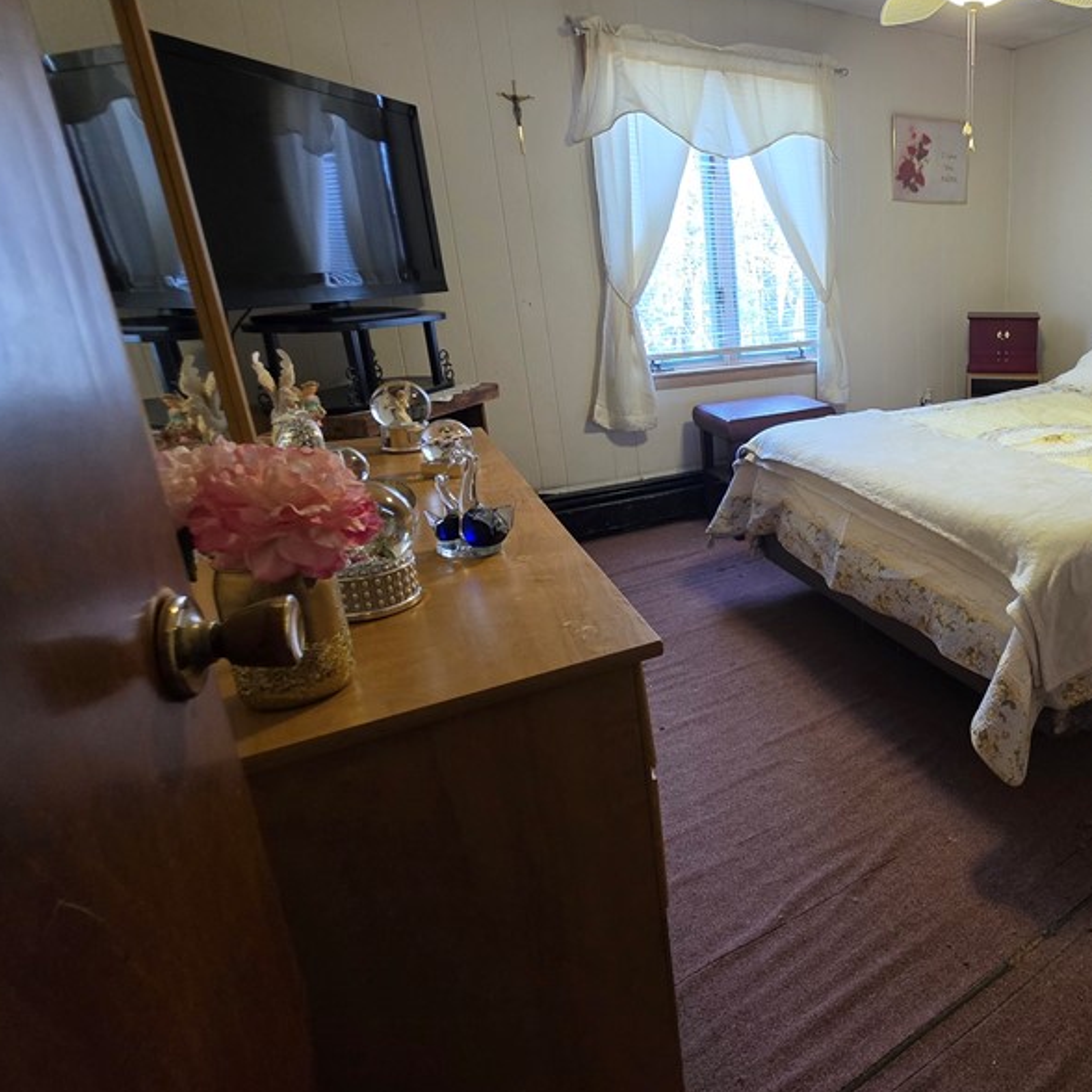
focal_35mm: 20
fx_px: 714
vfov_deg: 74.5
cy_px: 481
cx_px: 912
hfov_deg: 66.1
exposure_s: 1/60
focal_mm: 2.2
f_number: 1.9
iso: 320
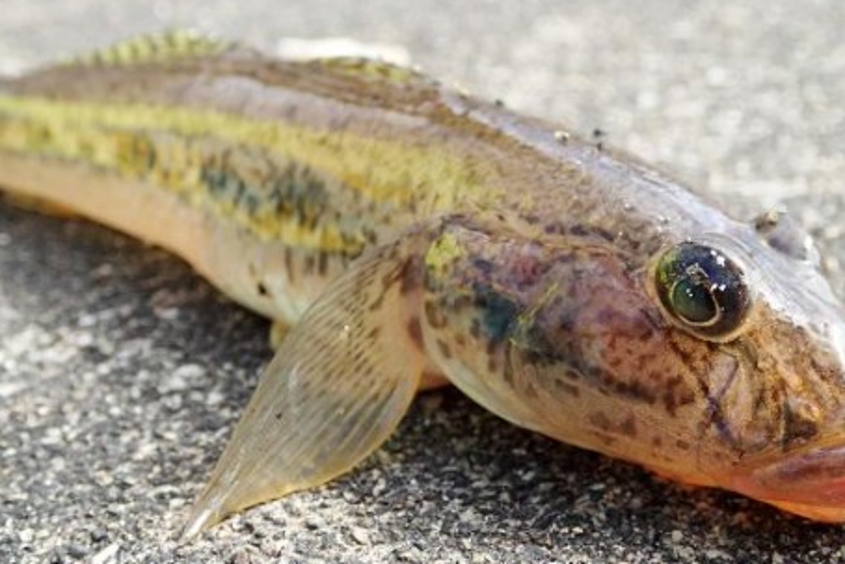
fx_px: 1479
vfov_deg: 21.6
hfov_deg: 31.9
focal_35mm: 63
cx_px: 463
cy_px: 292
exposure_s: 1/250
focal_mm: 7.86
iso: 100
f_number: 4
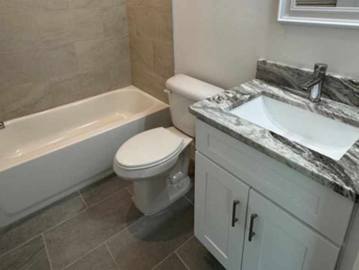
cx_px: 161
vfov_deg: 56.5
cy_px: 74
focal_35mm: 23
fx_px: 238
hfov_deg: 73.7
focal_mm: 2.22
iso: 125
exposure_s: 1/120
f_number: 2.2
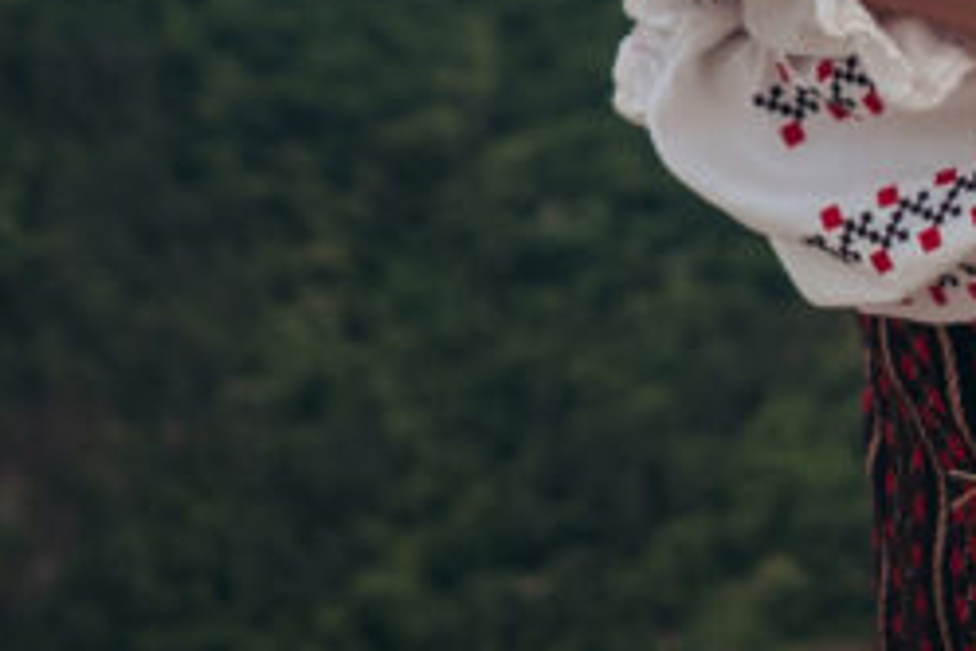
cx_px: 807
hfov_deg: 14.2
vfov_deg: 9.3
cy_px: -351
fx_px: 3904
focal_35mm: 144
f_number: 2
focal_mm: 23
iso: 200
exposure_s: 1/4400
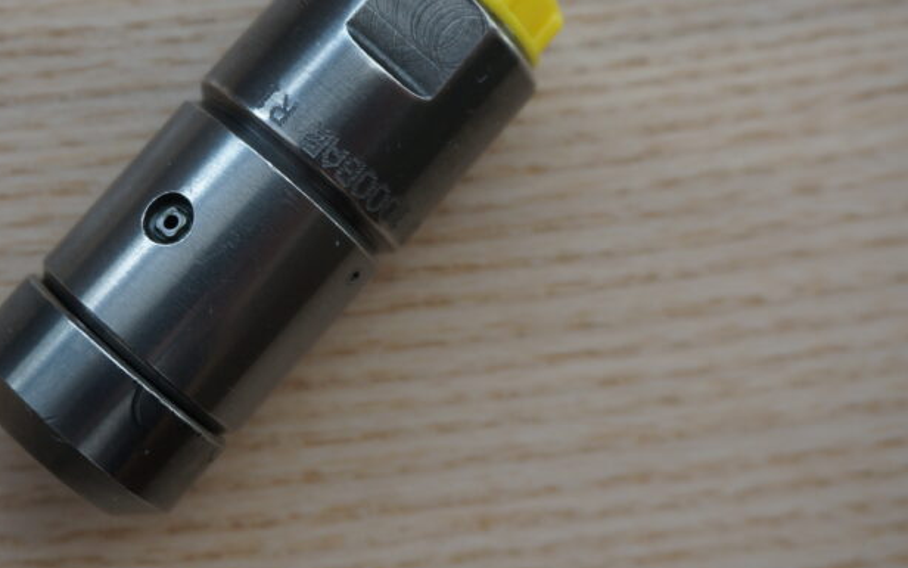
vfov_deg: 19.6
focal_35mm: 66
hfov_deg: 30.6
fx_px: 1633
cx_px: 249
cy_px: 183
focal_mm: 26
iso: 100
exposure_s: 1/80
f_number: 5.6
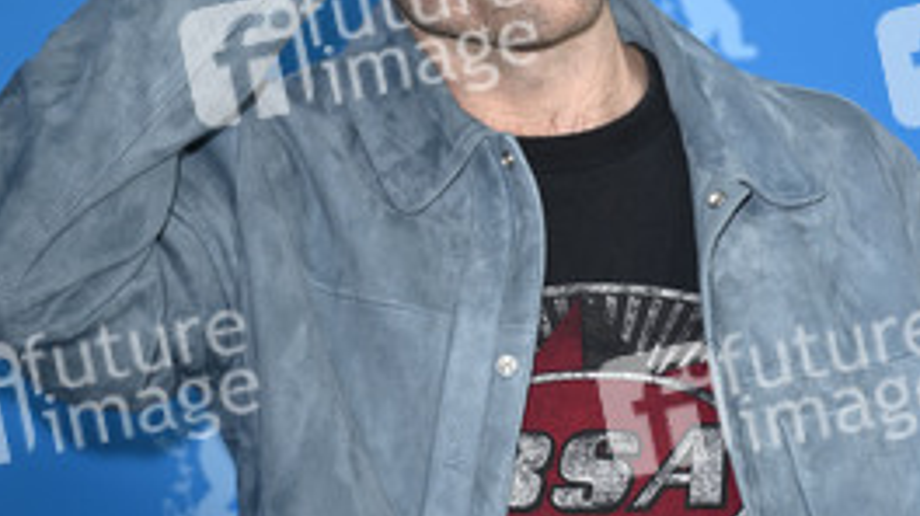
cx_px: 460
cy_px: 220
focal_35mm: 270
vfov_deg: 4.5
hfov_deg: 8.0
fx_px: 6581
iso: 1000
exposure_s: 1/250
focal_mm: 170
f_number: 5.6
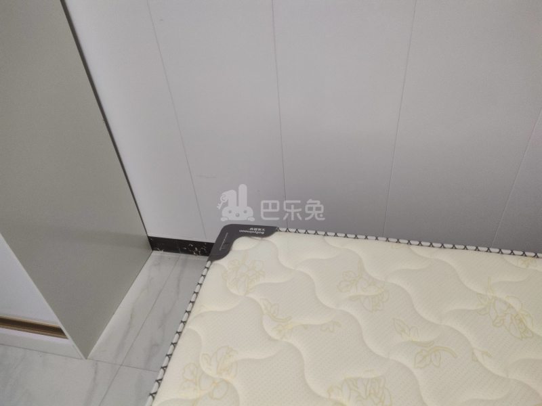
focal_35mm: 25
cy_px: 203
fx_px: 391
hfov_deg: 69.4
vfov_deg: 54.9
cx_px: 271
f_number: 1.8
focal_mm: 4.71
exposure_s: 1/100
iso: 148
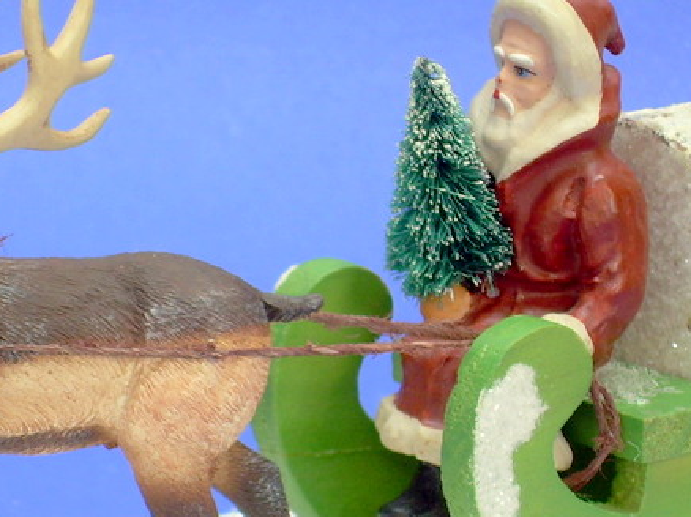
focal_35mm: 201
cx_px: 191
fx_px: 4010
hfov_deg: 9.8
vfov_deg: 7.4
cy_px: 322
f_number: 4.9
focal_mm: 18.9
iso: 50
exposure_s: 1/5.2
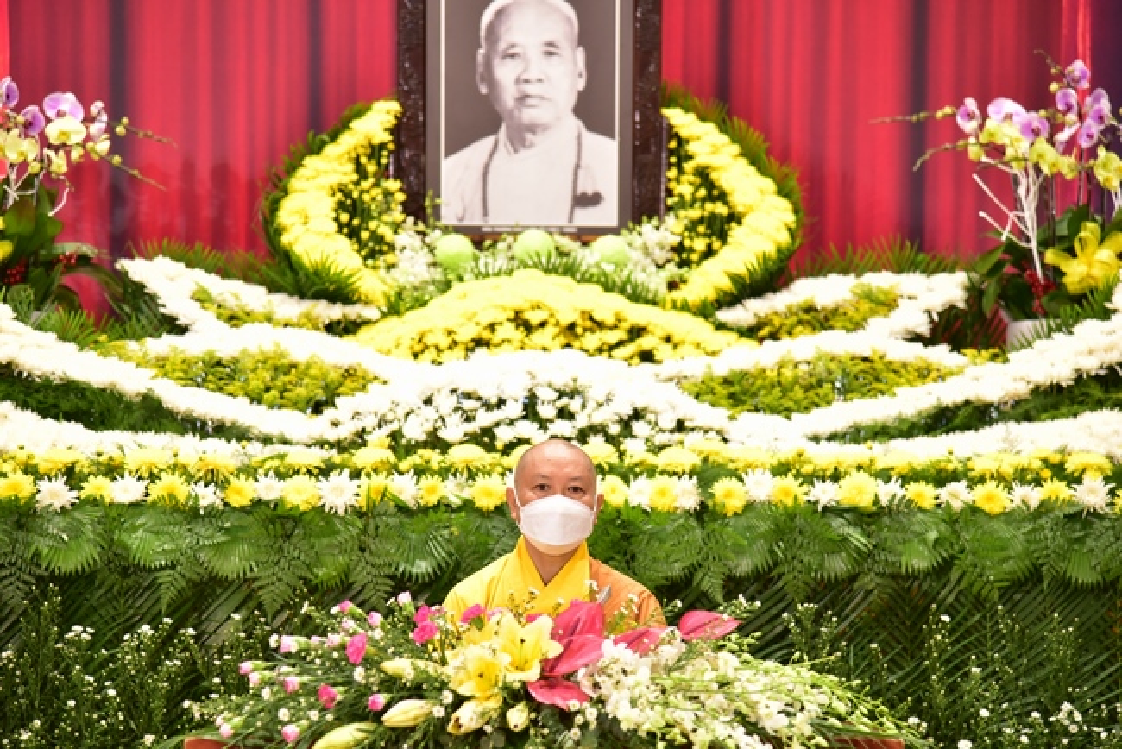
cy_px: 374
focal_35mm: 120
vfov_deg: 11.4
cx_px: 561
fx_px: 3741
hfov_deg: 17.1
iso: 1250
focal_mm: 120
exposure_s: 1/60
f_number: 4
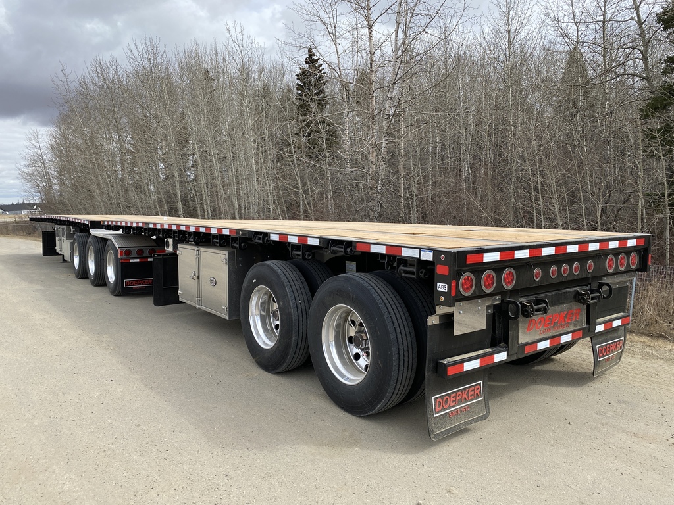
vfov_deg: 53.1
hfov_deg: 67.3
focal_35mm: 26
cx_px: 337
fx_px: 506
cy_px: 252
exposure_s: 1/1543
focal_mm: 4.25
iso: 32
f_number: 1.8
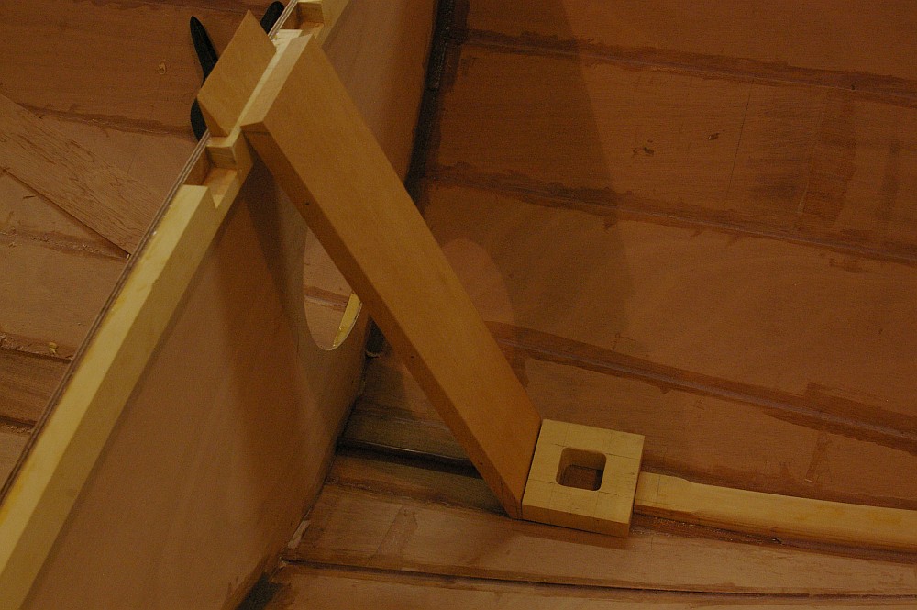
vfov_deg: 34.2
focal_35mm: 39
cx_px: 458
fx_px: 993
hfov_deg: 49.6
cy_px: 305
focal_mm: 26
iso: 1600
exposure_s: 1/20
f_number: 8
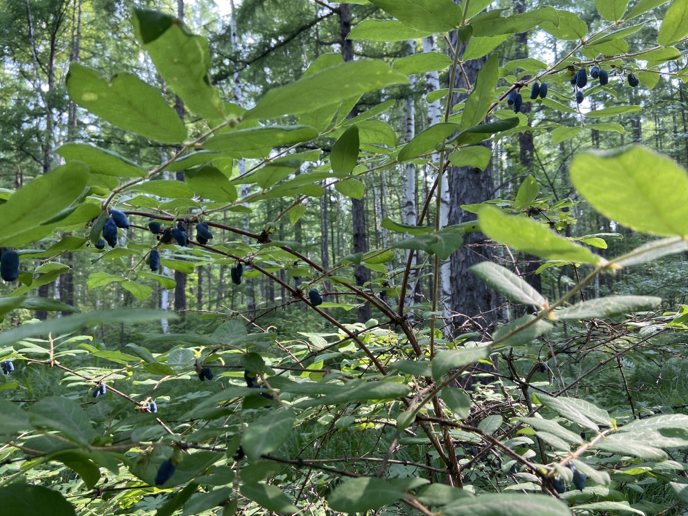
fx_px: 517
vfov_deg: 53.1
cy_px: 258
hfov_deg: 67.3
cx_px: 344
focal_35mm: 26
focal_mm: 4.25
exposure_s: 1/122
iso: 50
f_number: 1.8
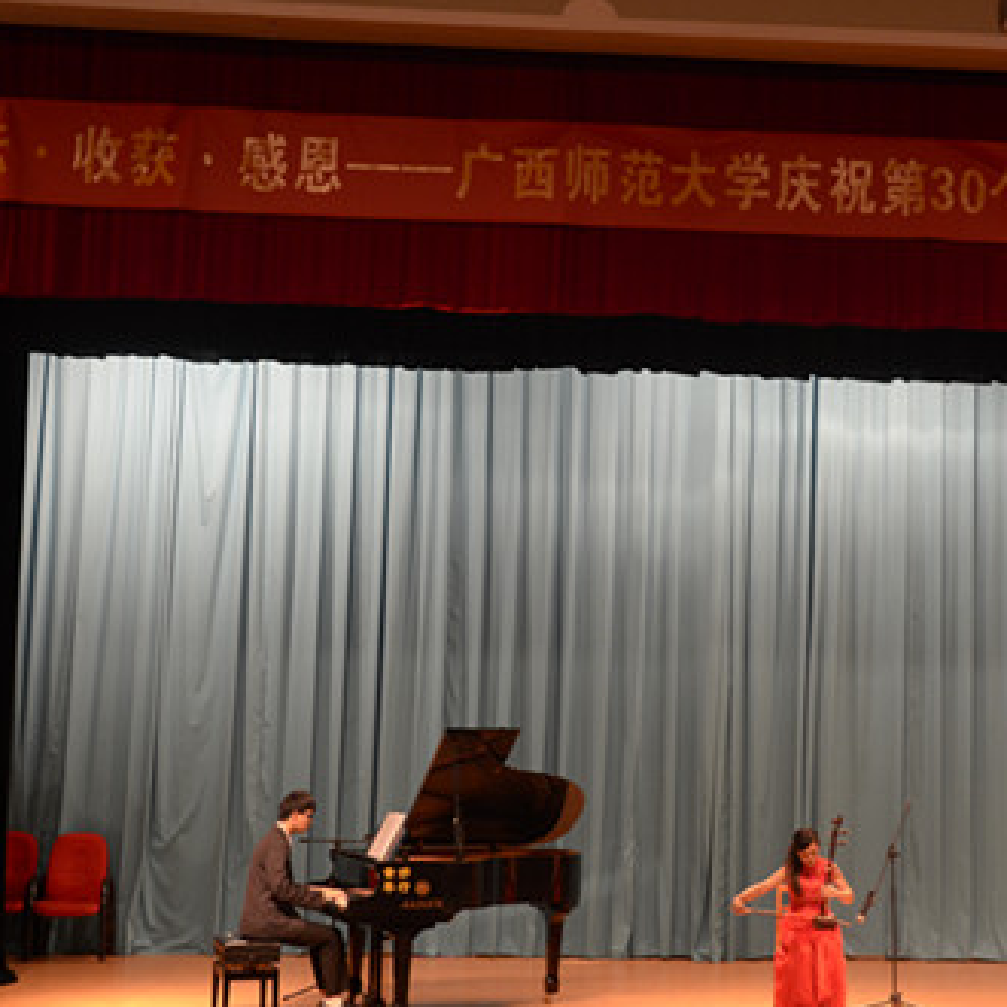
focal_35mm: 60
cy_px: 502
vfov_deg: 28.6
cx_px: 727
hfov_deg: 28.3
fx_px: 1975
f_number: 4
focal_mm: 26
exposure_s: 1/50
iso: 800
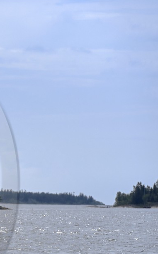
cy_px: 183
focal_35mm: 534
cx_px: -153
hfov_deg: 2.4
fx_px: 3681
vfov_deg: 3.9
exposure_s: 1/320
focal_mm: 200
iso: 100
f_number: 8
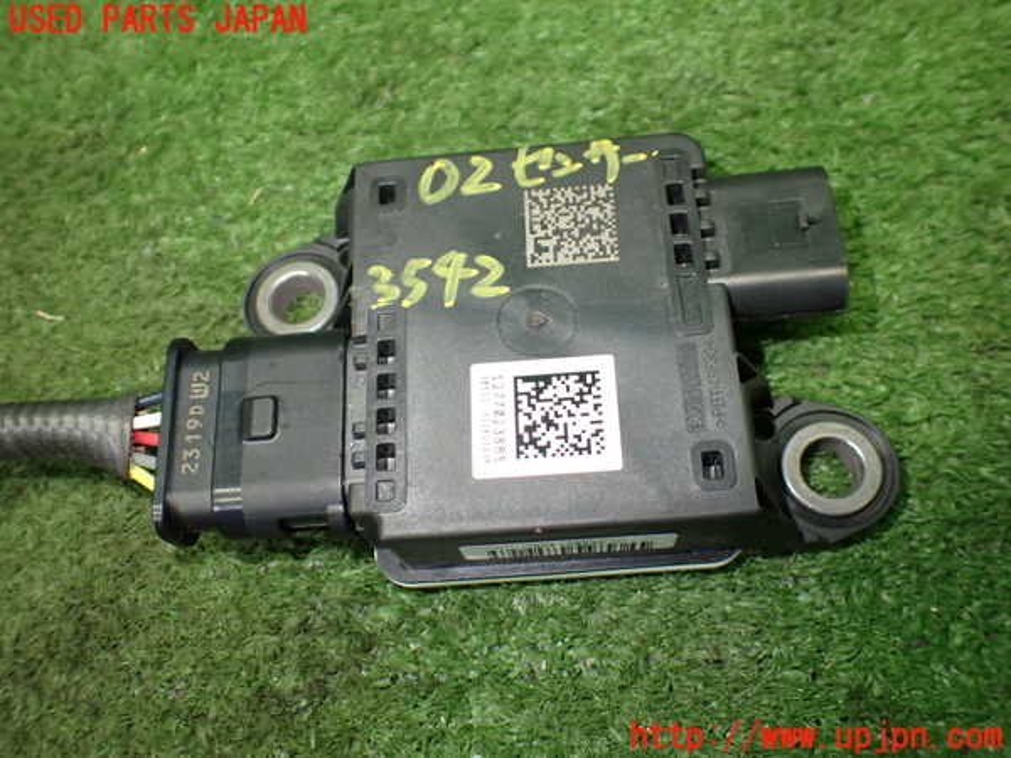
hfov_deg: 60.0
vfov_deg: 46.8
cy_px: 379
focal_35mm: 30
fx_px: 876
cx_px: 506
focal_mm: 5.4
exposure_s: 1/125
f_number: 2.3
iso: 500
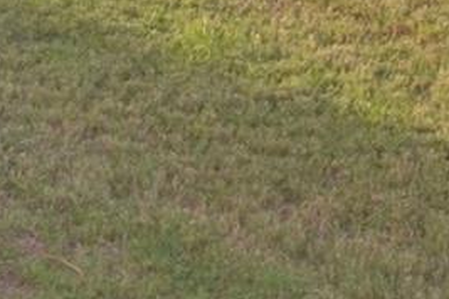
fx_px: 1684
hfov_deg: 14.1
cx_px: -247
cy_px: -227
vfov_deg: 9.7
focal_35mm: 135
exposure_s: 1/160
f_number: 4
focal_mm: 15
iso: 100
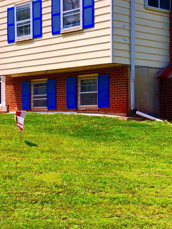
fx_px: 517
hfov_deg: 18.9
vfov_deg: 25.0
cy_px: 124
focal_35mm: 78
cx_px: 89
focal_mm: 6
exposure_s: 1/1600
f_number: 2.4
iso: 16
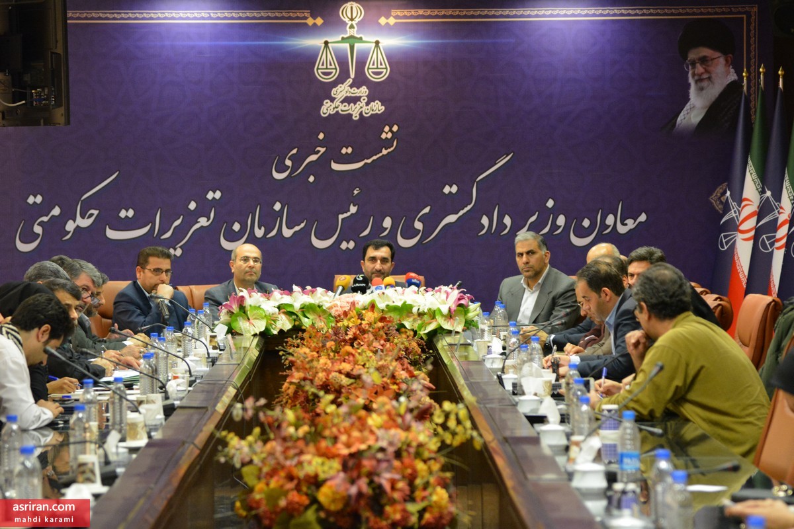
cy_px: 264
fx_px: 3970
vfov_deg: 7.6
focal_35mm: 180
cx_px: 397
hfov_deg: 11.4
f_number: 4
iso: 3200
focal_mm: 120
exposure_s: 1/125
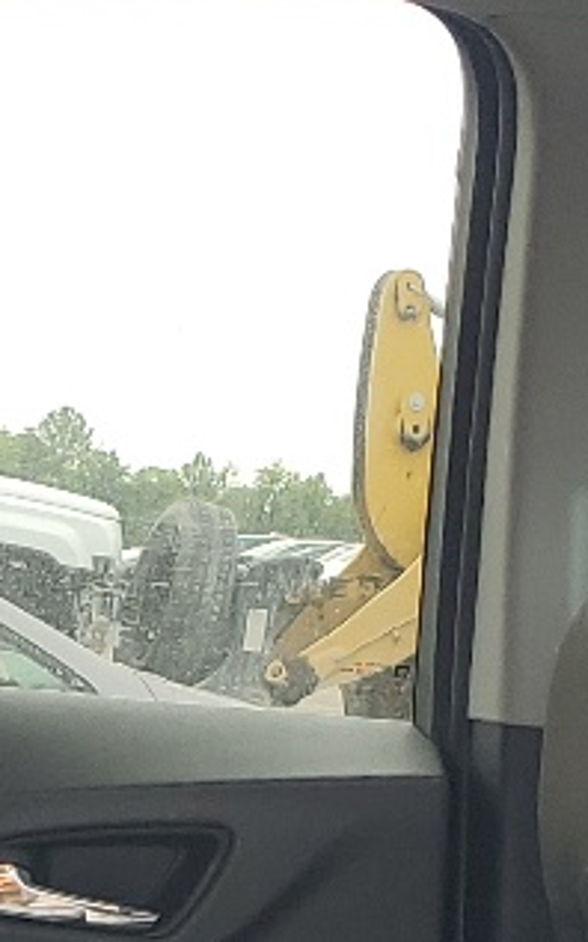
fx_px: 3566
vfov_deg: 14.2
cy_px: 1334
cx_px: -154
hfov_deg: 9.3
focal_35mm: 139
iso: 50
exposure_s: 1/208
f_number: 1.5
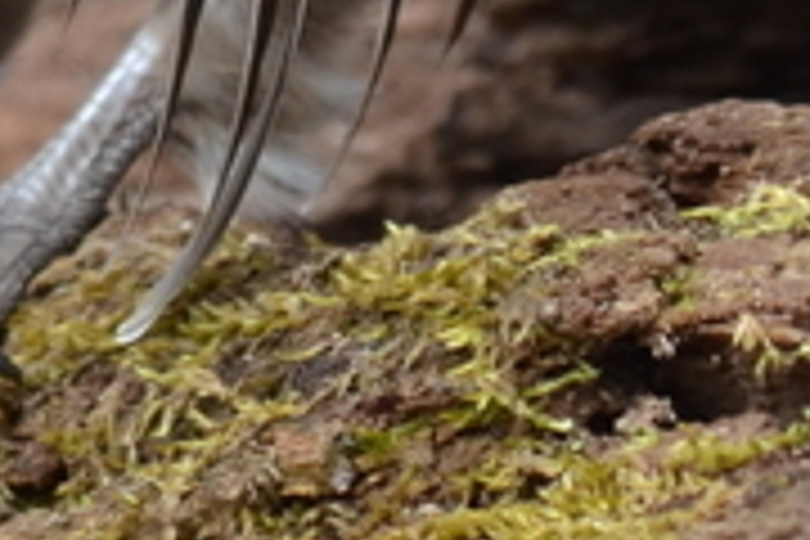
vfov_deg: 0.5
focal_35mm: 2916
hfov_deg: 0.7
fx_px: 65605
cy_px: -1091
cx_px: -279
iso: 640
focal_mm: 300
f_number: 5
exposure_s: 1/1250
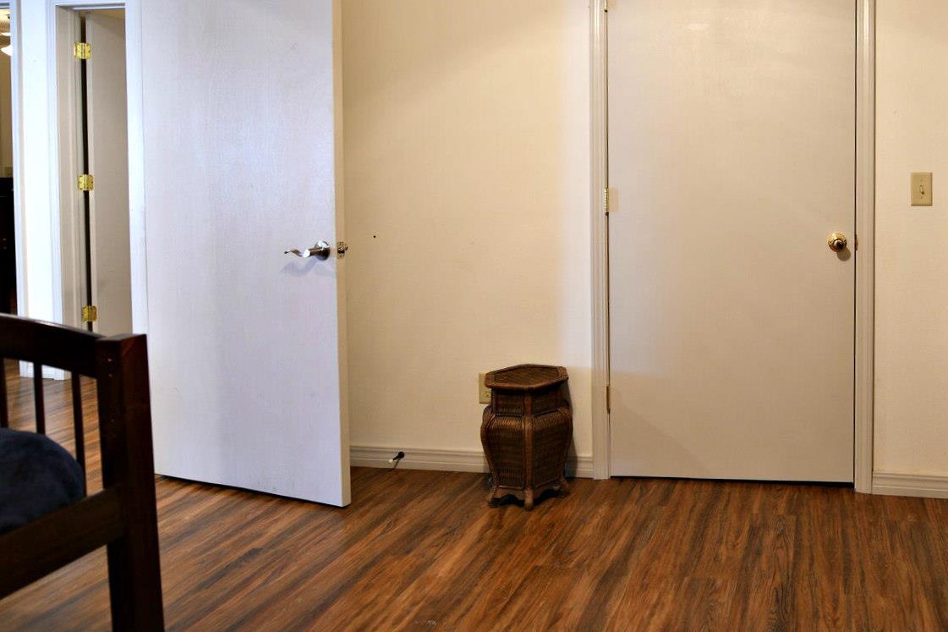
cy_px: 186
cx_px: 752
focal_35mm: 25
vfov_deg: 49.9
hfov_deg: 65.4
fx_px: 658
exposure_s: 1/15
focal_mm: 14
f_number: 2.8
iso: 560
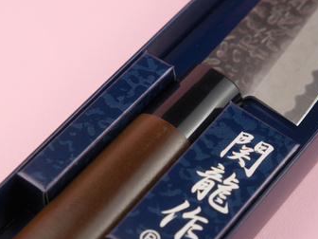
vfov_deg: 13.8
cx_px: 134
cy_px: 126
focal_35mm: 107
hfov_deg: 18.4
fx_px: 983
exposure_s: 1/125
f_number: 5.6
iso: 400
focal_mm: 55
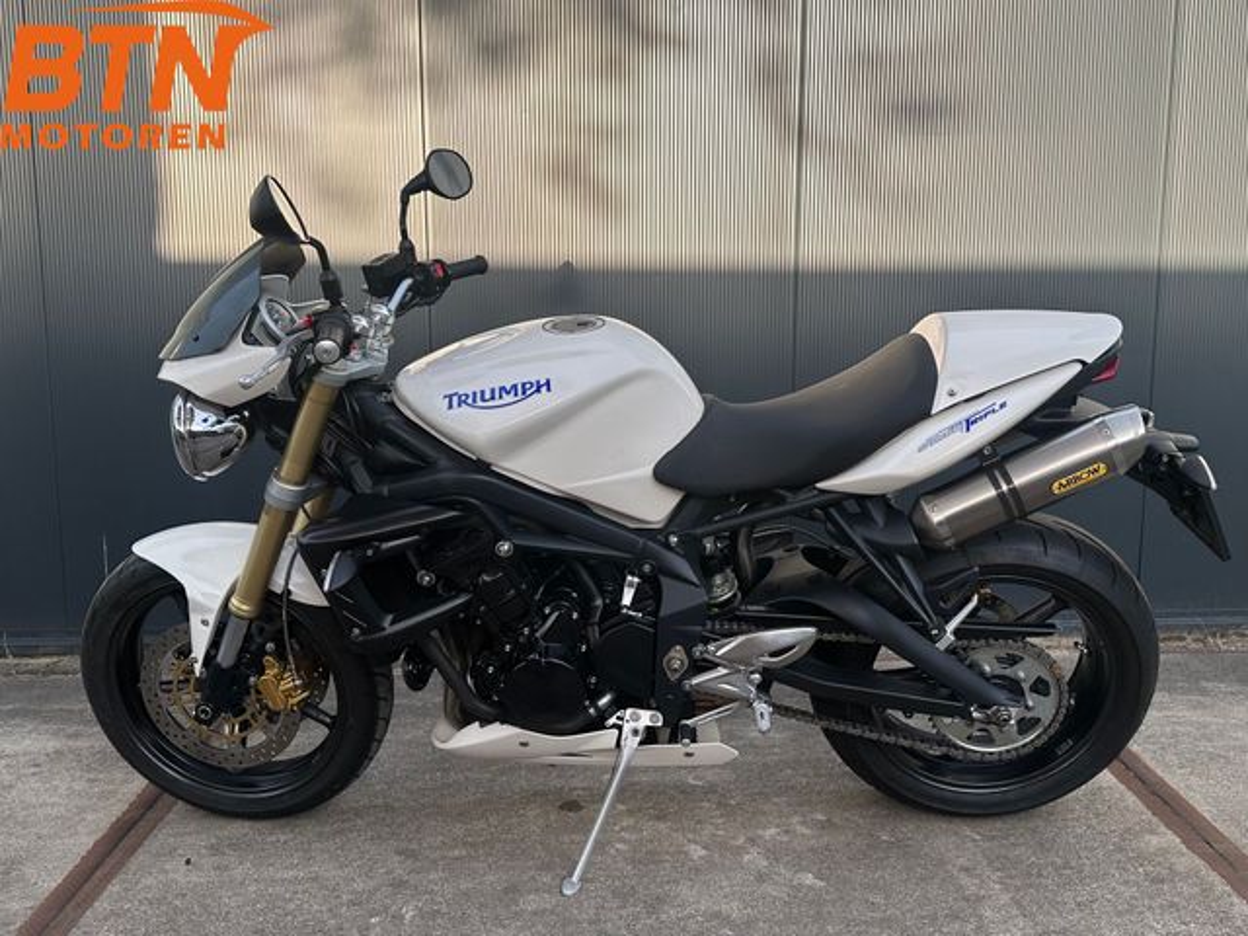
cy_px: 468
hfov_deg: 71.6
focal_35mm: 24
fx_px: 865
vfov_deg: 56.8
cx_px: 624
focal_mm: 6.86
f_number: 1.78
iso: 80
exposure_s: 1/324
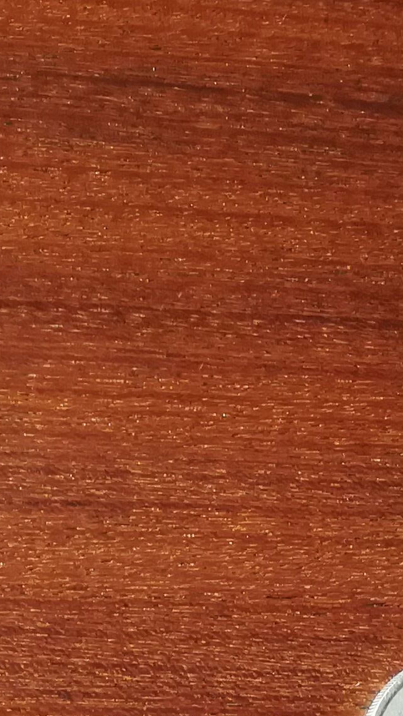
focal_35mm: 98
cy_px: 499
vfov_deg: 21.7
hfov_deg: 12.3
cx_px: 121
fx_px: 1862
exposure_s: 1/33.3
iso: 250
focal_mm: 3.83
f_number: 2.2
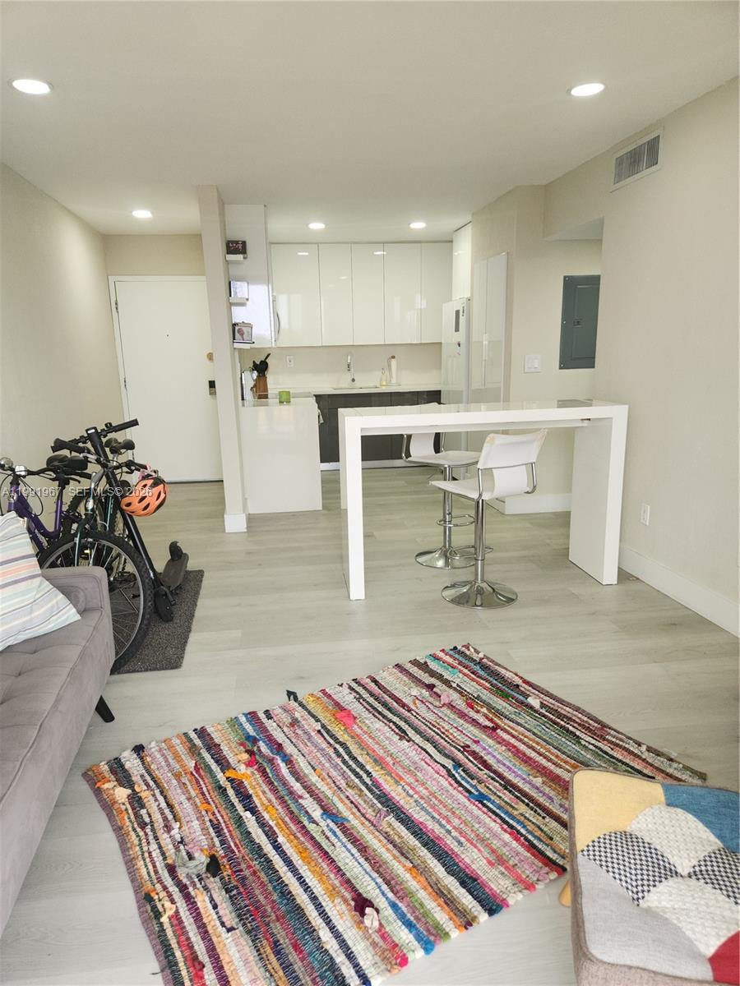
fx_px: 656
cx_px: 370
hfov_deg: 58.9
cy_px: 493
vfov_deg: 73.9
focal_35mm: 23
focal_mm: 5.4
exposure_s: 1/60
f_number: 1.8
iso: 64
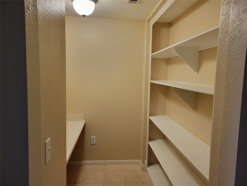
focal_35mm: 26
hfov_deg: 67.3
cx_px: 124
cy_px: 93
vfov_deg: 53.1
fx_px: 186
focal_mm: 5.4
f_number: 1.8
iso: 320
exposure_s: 1/120
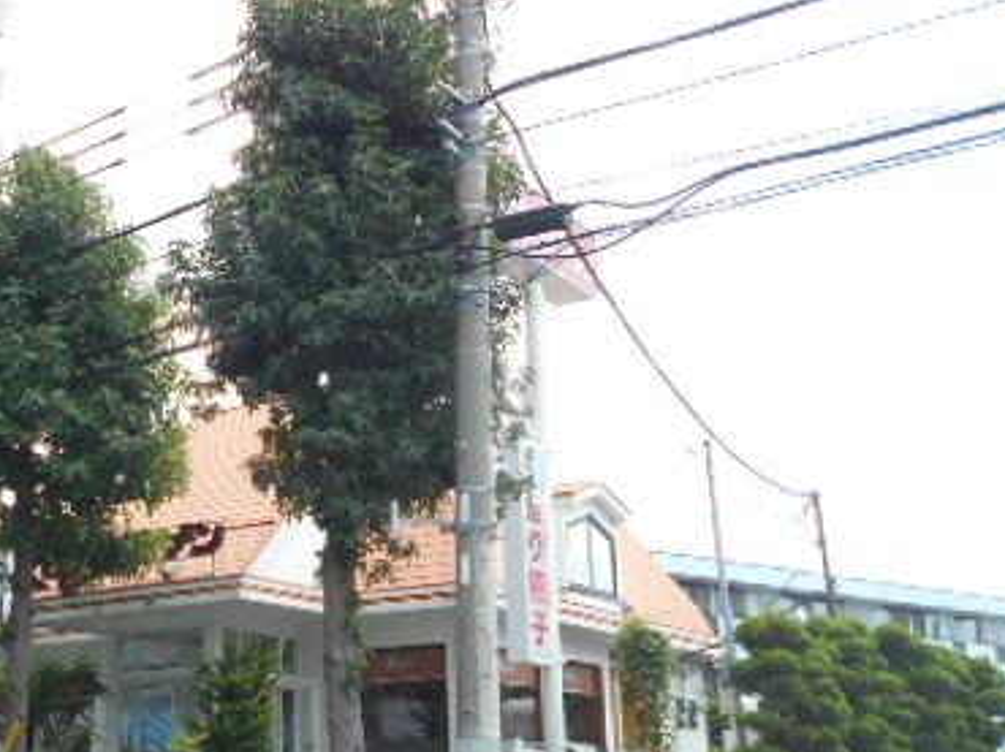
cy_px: 410
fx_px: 1306
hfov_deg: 40.5
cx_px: 215
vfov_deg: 32.1
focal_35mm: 45
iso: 80
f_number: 3.2
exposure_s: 1/400
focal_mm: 4.6
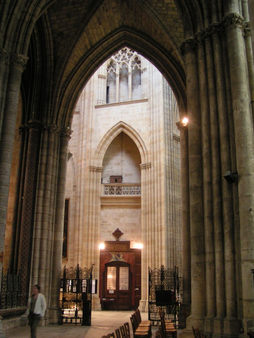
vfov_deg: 47.9
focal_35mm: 39
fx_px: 382
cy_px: 165
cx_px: 128
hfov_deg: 36.8
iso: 200
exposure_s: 1/8
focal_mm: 5.8
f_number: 2.8
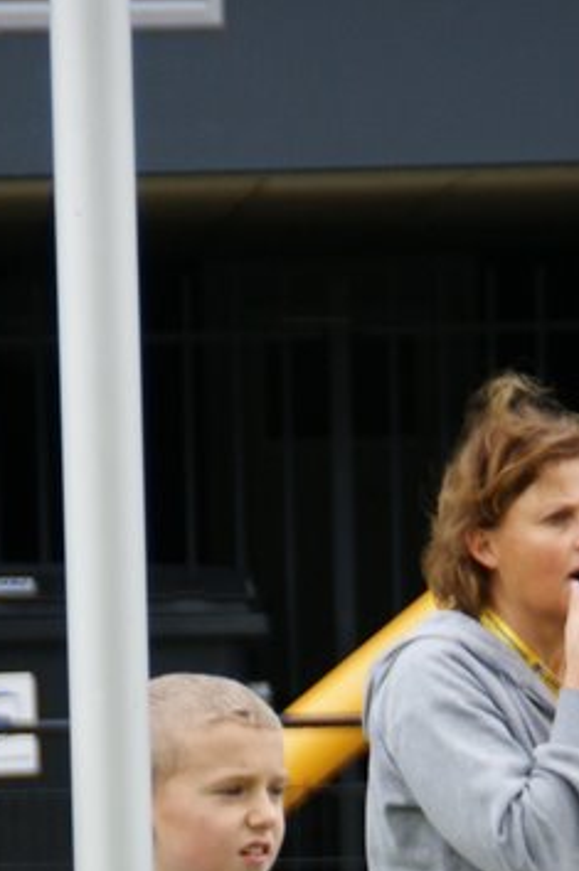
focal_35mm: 509
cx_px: 282
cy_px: 1417
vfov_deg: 4.0
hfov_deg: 2.7
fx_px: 12315
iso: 200
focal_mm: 100
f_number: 5.6
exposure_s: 1/320
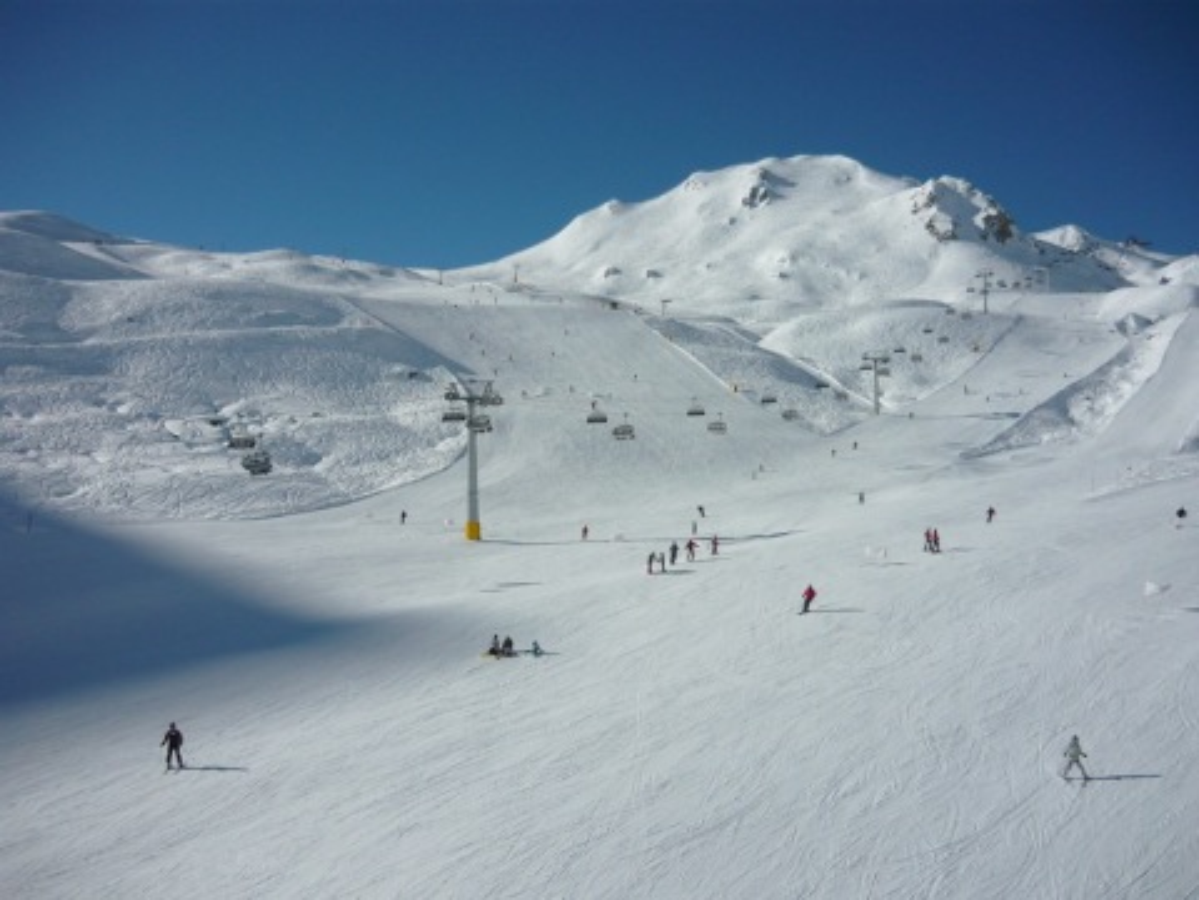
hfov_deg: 55.4
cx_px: 600
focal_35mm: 33
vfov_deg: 42.9
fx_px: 1143
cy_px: 450
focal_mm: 5.5
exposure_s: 1/800
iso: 100
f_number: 8
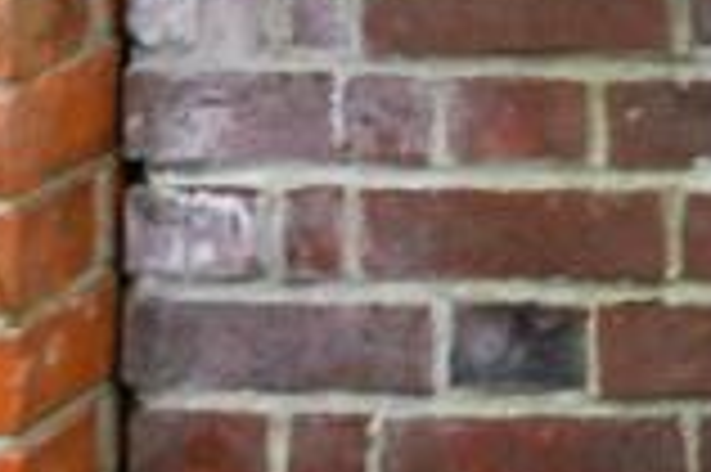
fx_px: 3847
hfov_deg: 8.7
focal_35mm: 195
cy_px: -834
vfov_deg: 6.5
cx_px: 2128
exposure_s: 1/400
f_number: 4
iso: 250
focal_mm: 30
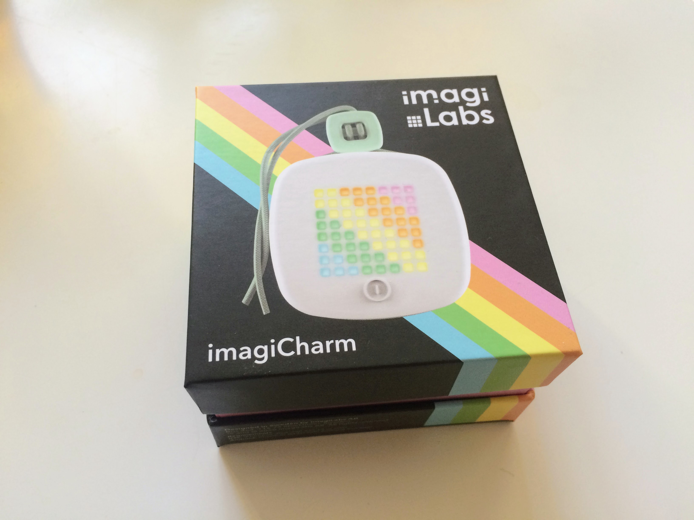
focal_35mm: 29
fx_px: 581
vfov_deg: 48.2
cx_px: 347
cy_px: 260
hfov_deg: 61.7
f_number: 2.2
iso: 64
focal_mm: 4.15
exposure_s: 1/33
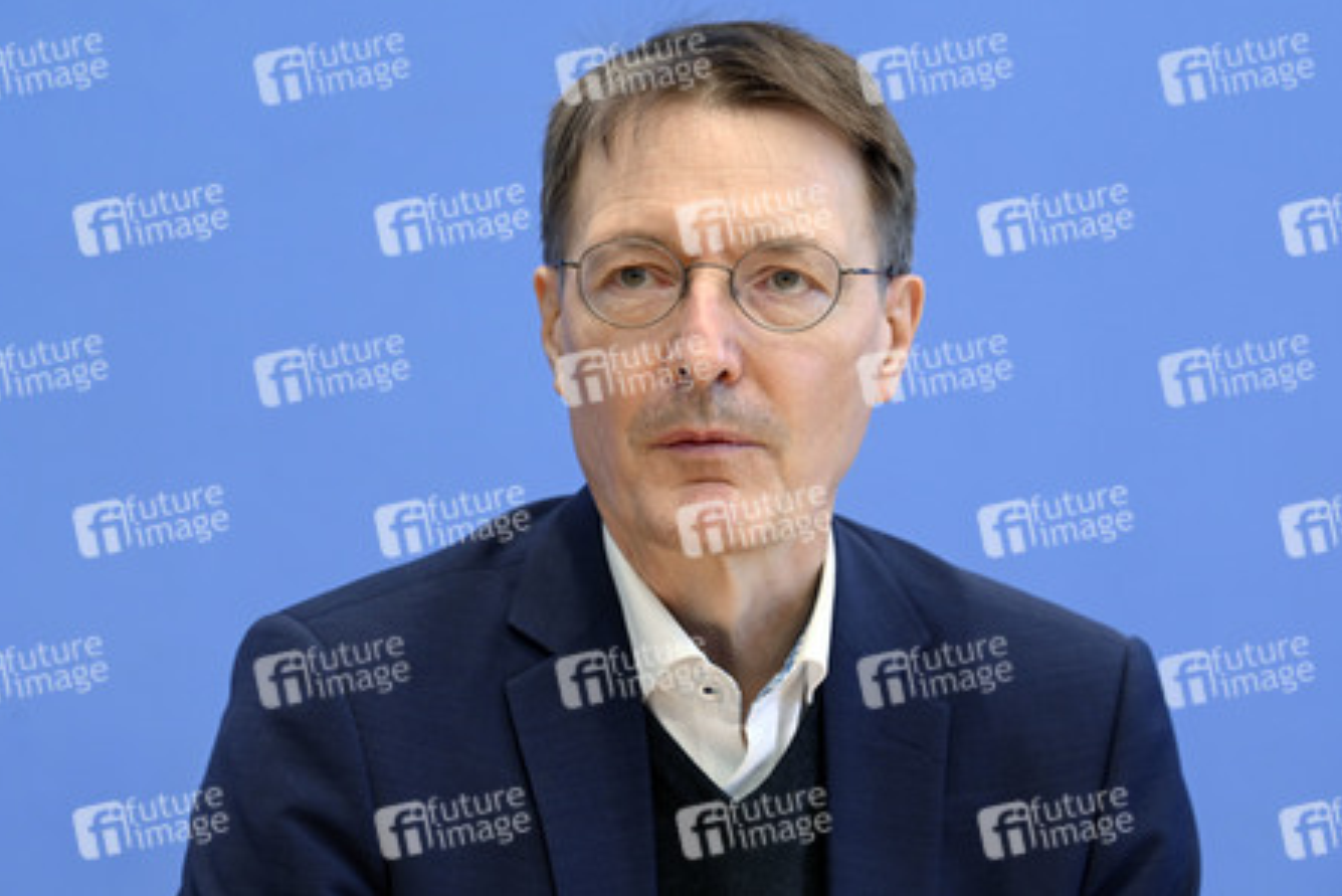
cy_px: 446
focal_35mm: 157
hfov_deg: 13.1
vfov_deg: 8.7
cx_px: 674
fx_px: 5854
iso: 2000
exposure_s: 1/250
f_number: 5.6
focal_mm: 155
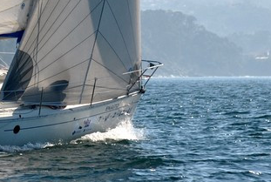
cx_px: -3
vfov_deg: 2.7
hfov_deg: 4.1
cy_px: 27
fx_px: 3803
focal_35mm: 504
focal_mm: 102
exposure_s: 1/500
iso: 100
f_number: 5.6
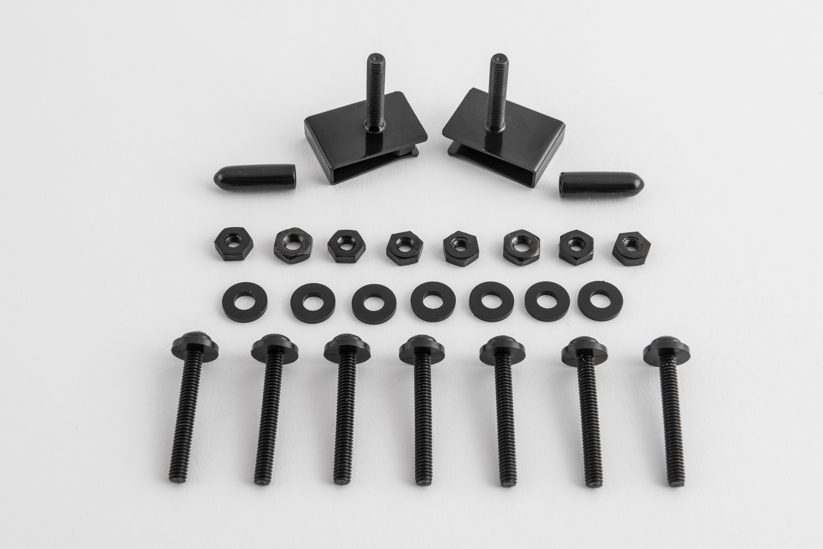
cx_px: 412
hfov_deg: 35.6
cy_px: 274
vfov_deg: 24.2
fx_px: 1281
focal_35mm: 56
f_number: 18
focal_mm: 56
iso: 125
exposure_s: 1/160
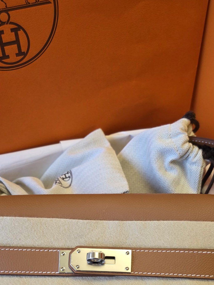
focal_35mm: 43
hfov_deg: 33.6
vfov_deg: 40.4
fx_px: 354
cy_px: 259
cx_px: 95
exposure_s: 1/100
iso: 320
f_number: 1.7
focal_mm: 6.3
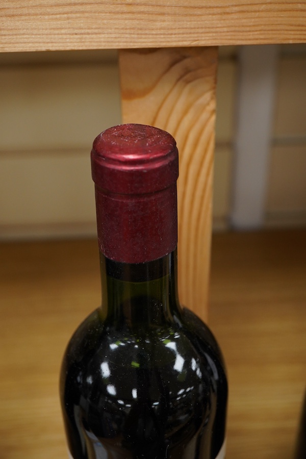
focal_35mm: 45
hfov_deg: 29.9
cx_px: 153
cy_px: 230
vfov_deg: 43.6
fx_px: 574
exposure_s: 1/125
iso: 1250
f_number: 8
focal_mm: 30
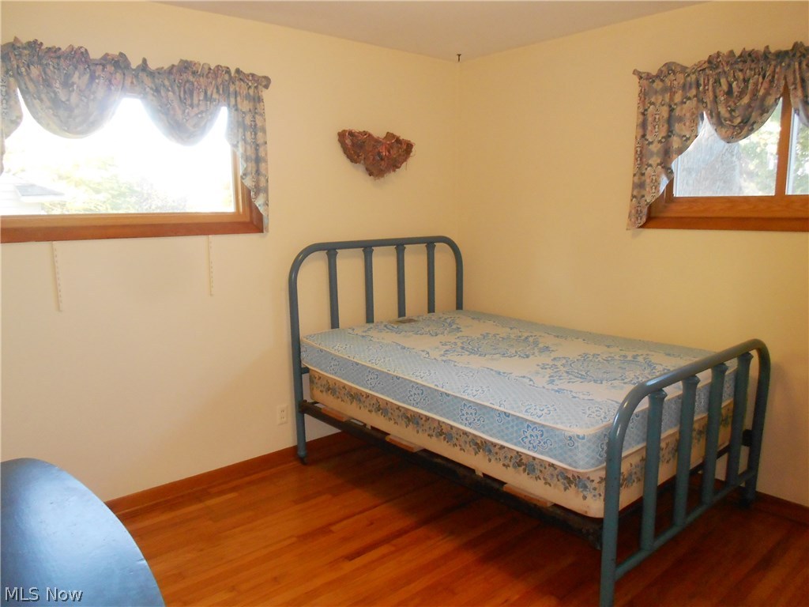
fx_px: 608
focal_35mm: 26
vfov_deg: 53.1
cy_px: 304
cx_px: 404
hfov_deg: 67.3
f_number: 3.2
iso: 200
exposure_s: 1/25
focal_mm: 4.6
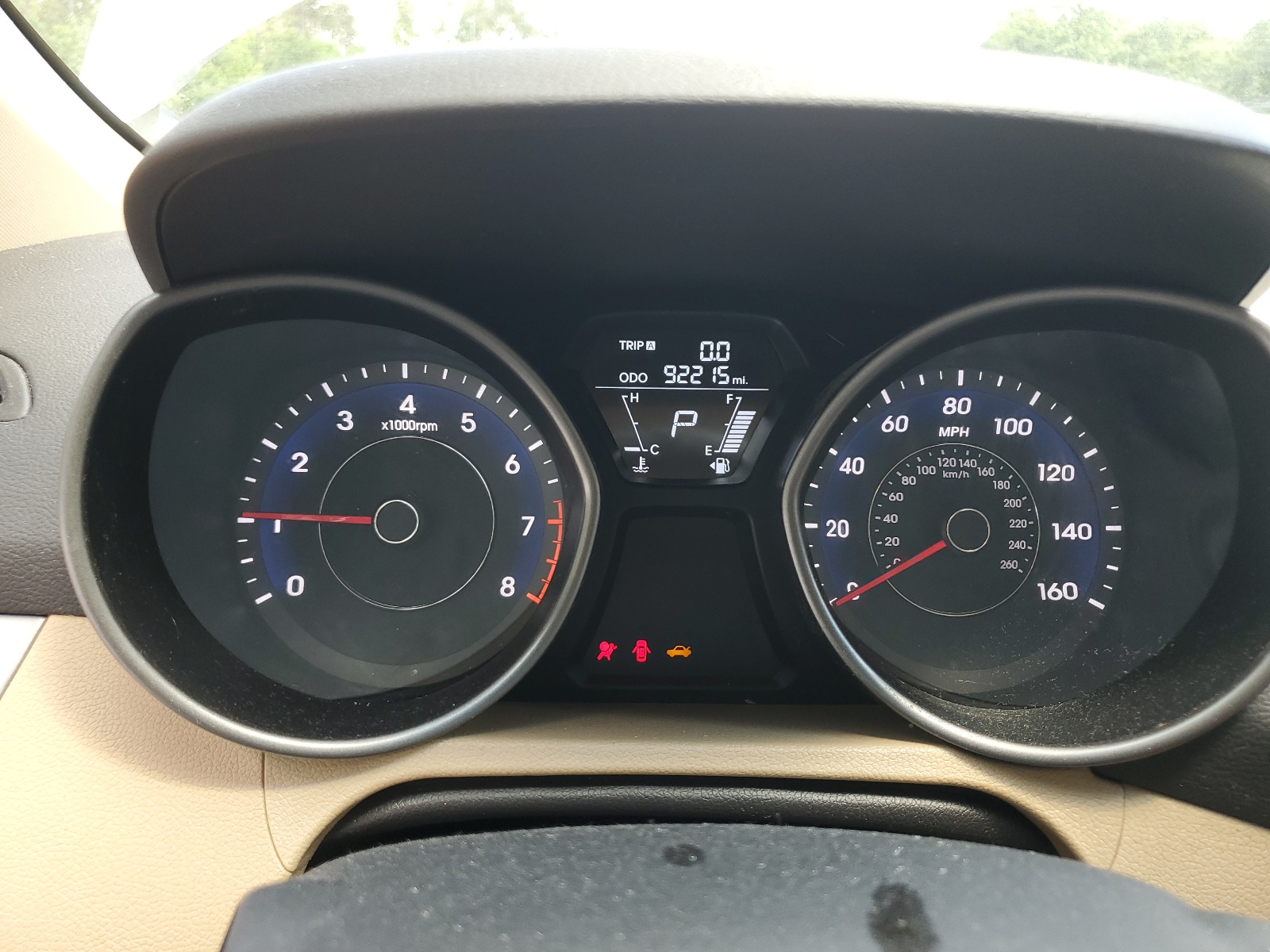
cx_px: 635
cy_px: 476
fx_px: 954
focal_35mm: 26
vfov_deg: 53.1
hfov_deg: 67.3
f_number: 1.5
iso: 55
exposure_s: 1/120
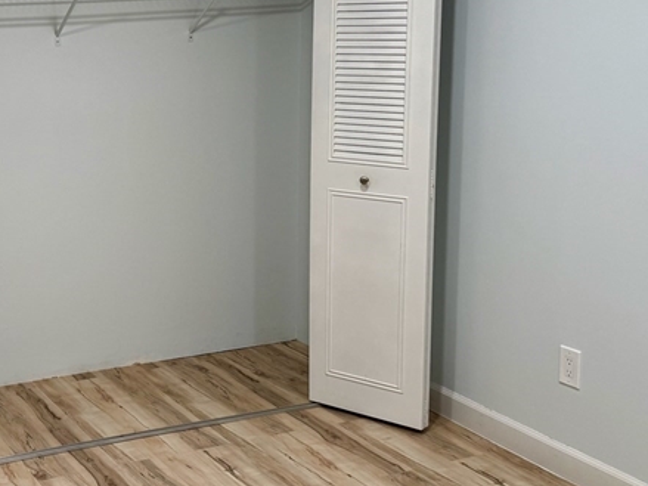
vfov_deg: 26.0
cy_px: 170
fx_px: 1048
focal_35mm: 56
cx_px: 46
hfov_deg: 32.4
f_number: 1.78
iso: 100
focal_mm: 6.76
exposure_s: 1/60
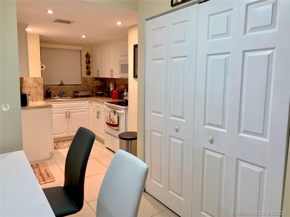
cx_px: 145
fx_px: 218
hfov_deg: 67.3
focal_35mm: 26
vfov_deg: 53.1
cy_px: 108
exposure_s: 1/60
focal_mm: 4.25
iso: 100
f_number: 1.8
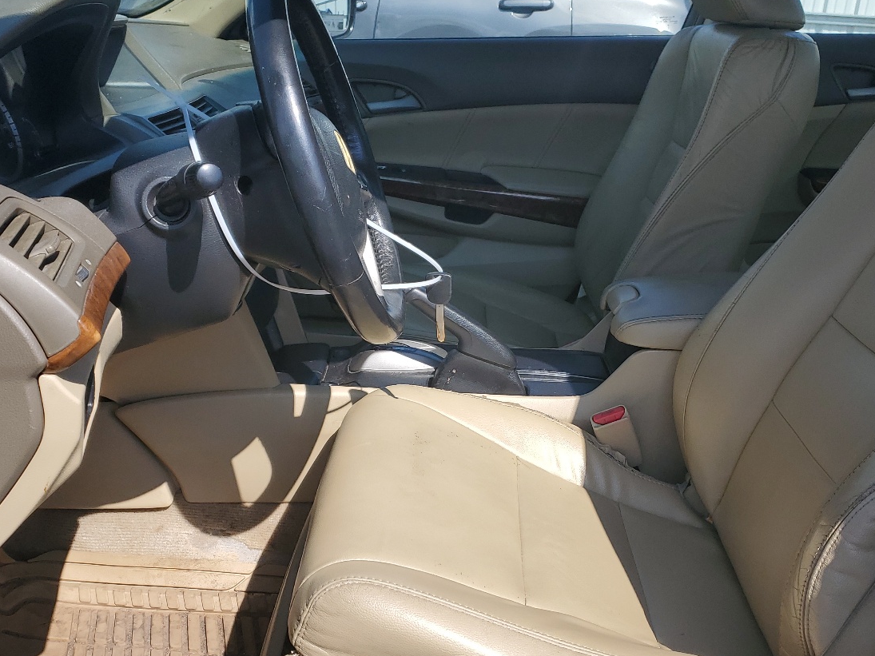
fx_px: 960
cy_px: 380
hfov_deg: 49.0
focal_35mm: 38
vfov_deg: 37.6
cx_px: 444
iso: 50
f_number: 1.5
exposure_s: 1/2500
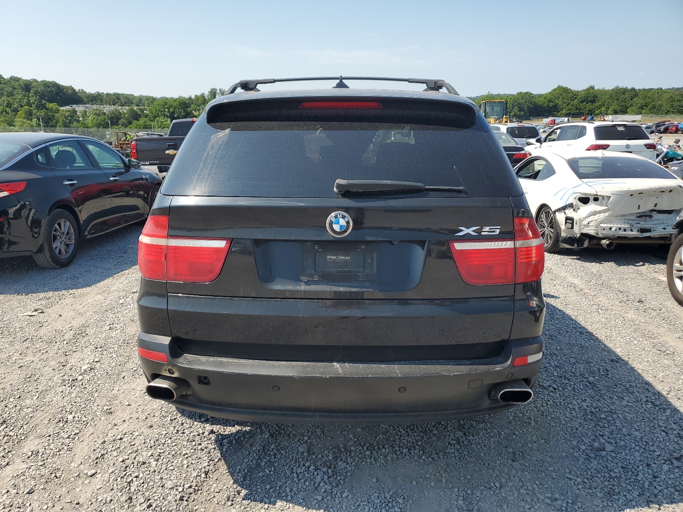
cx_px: 342
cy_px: 256
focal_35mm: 26
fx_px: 513
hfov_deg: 67.3
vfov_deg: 53.1
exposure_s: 1/2500
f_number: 1.5
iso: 50
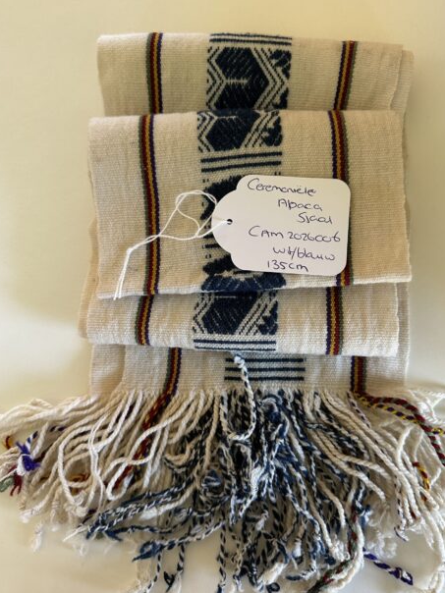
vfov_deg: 65.3
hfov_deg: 51.3
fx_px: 463
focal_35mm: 27
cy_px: 300
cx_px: 244
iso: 200
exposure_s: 1/121
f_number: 1.78
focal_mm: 6.86
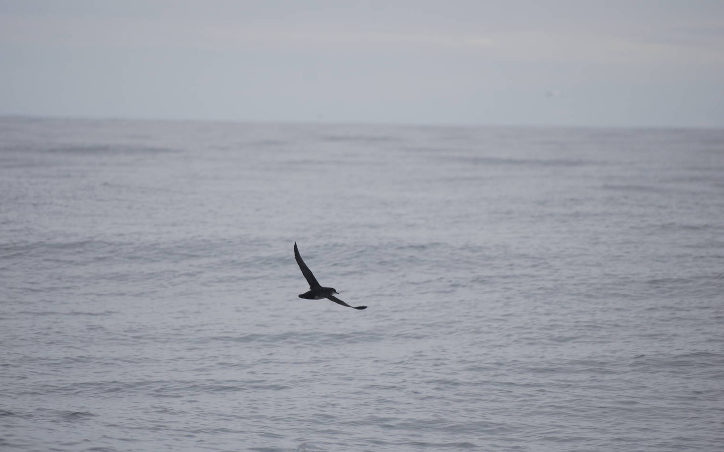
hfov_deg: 5.4
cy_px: 247
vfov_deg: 3.4
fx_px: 7617
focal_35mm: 386
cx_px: 354
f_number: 5.3
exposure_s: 1/1000
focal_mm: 240
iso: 200
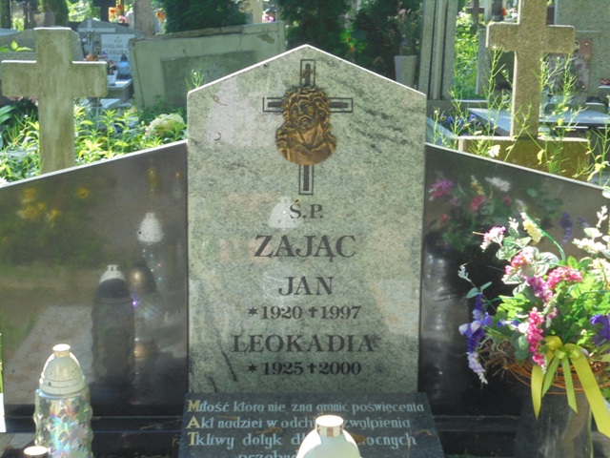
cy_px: 229
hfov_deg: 30.3
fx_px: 1128
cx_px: 305
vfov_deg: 22.9
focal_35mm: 64
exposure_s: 1/60
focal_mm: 11.5
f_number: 5.6
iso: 100
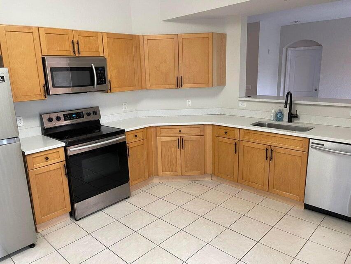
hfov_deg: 67.3
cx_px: 176
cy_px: 132
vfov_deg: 53.1
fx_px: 264
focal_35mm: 26
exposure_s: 1/60
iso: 125
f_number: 1.6
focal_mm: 5.1
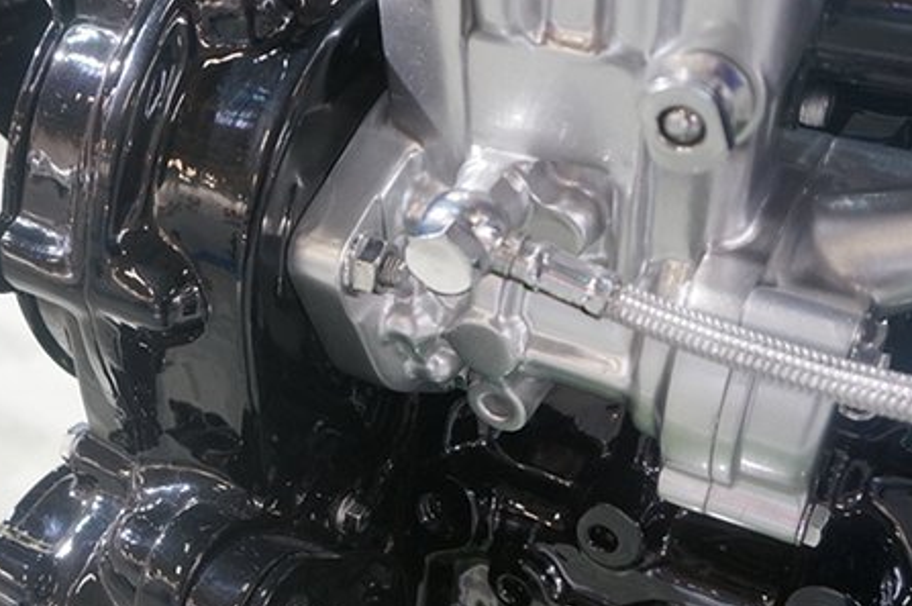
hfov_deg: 44.4
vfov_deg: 31.0
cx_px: 263
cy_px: 378
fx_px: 1088
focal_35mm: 43
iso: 400
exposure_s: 1/50
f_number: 4.5
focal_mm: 16
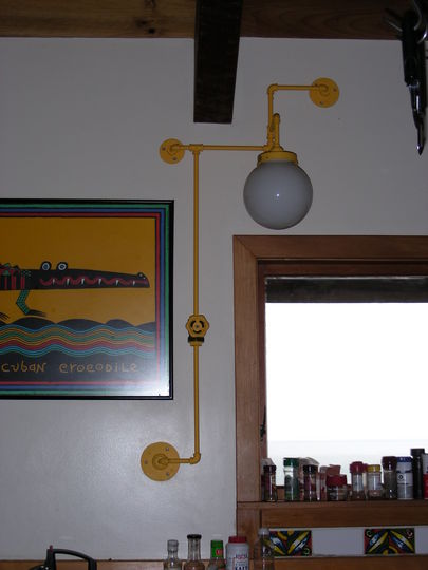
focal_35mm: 63
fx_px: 1039
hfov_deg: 23.3
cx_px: 214
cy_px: 285
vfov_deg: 30.7
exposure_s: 1/60
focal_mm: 10.5
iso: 50
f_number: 3.5
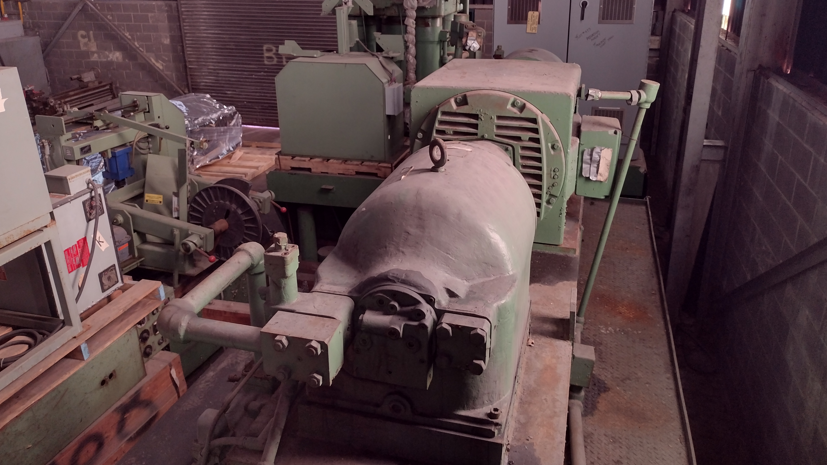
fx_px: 658
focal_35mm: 30
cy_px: 178
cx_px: 417
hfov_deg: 64.3
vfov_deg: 38.7
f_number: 1.7
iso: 111
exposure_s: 1/40
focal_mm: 4.71
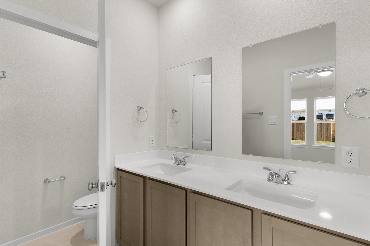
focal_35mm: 17
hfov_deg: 93.3
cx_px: 185
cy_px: 123
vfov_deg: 70.4
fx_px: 175
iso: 100
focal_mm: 17
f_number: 9
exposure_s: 1/3
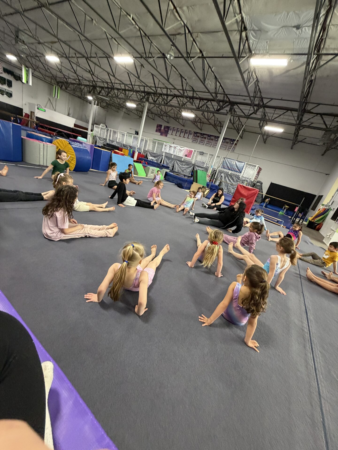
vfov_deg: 102.1
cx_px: 169
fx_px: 182
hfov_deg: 85.7
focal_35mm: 14
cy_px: 225
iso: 400
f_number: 2.2
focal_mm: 2.22
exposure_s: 1/60
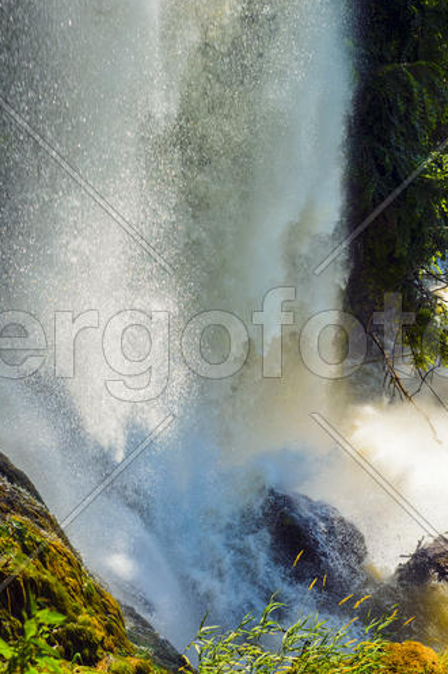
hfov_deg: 27.4
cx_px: 244
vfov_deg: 40.4
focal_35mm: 49
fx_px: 917
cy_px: 344
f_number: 5.6
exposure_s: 1/500
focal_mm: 28
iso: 100
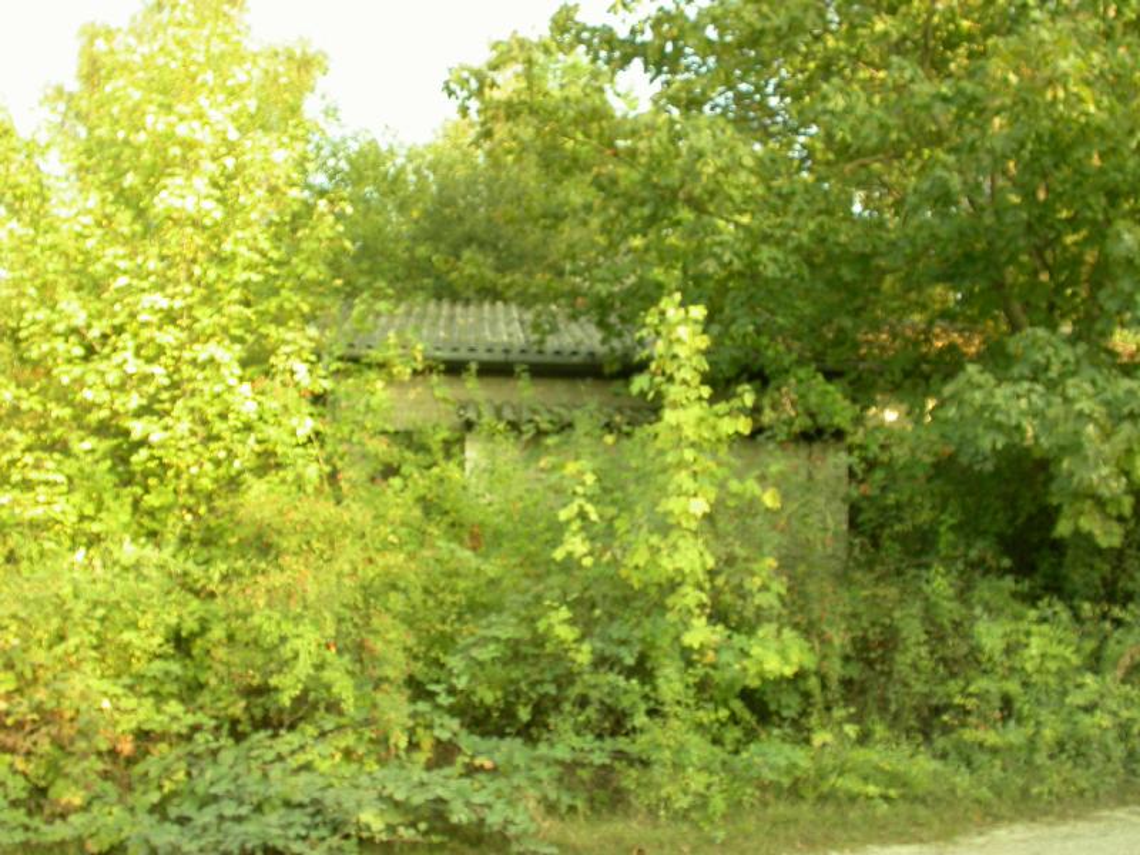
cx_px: 570
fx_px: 1251
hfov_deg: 49.0
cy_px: 428
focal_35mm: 38
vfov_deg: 37.7
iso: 100
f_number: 4.7
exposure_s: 1/69.6
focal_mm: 7.85
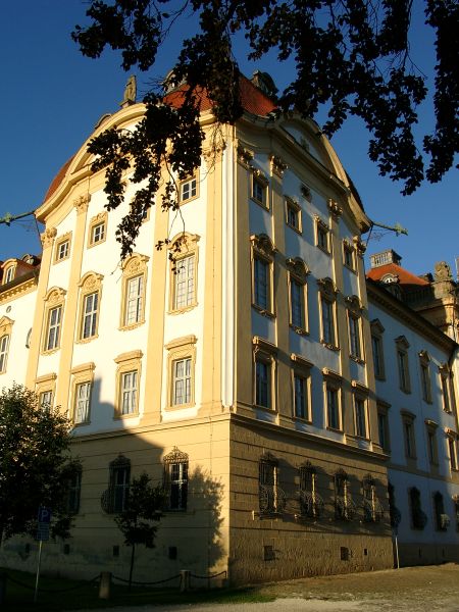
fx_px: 601
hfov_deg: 41.8
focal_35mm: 34
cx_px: 230
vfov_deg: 54.0
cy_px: 306
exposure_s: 1/641
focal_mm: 7.13
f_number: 4
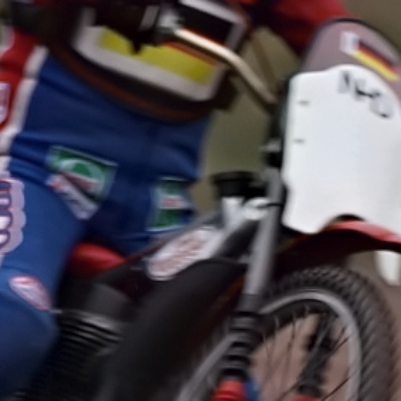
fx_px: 25478
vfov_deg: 0.9
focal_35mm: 1944
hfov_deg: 0.9
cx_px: 744
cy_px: 435
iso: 200
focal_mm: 360
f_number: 5.6
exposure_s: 1/500
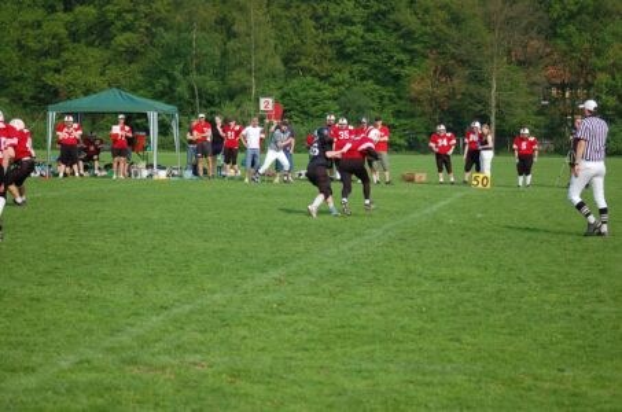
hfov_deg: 17.5
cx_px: 311
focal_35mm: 117
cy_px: 206
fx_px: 2017
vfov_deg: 11.7
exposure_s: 1/1000
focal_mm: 78
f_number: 4.5
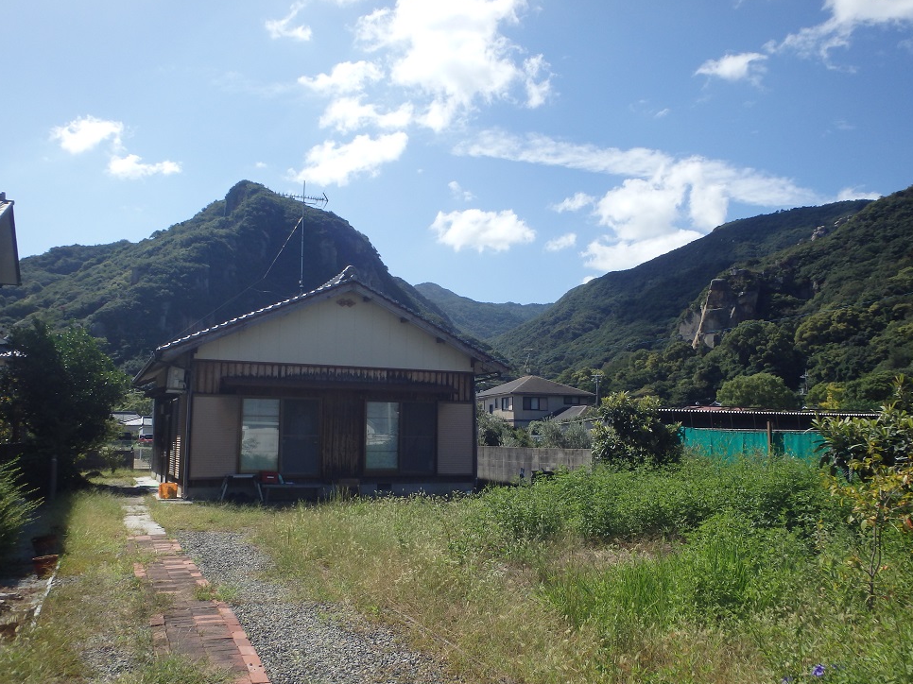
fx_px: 765
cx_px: 467
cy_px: 350
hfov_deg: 61.7
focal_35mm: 29
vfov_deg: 48.2
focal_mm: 5
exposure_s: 1/160
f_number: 11
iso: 125
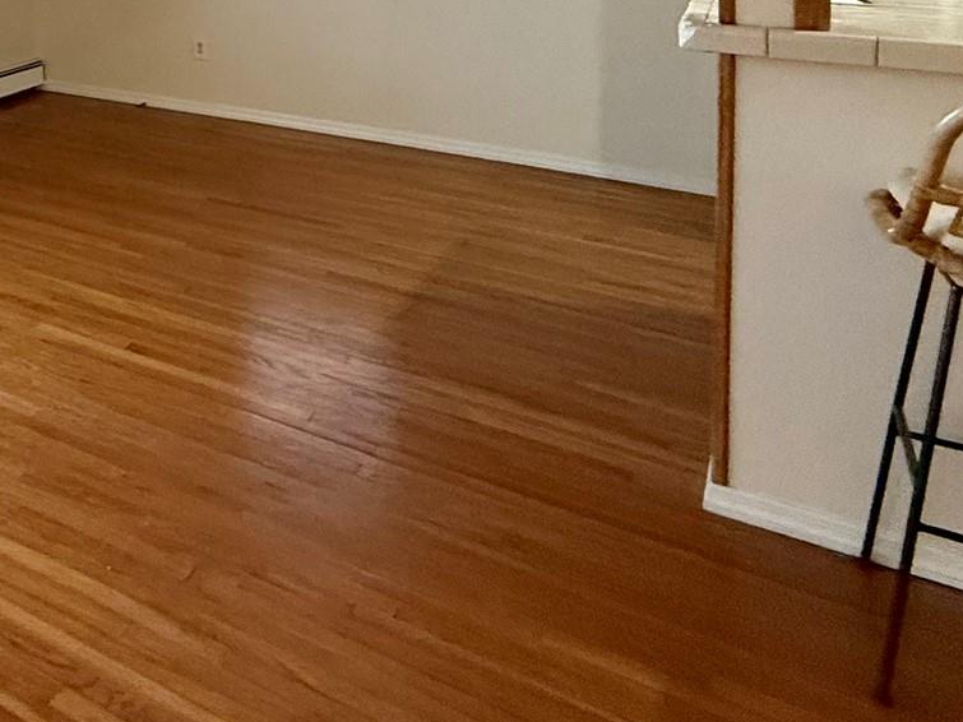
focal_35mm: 38
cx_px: -235
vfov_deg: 32.3
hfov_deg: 36.1
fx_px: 1057
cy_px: -106
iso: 400
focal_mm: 2.22
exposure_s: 1/120
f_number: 2.2
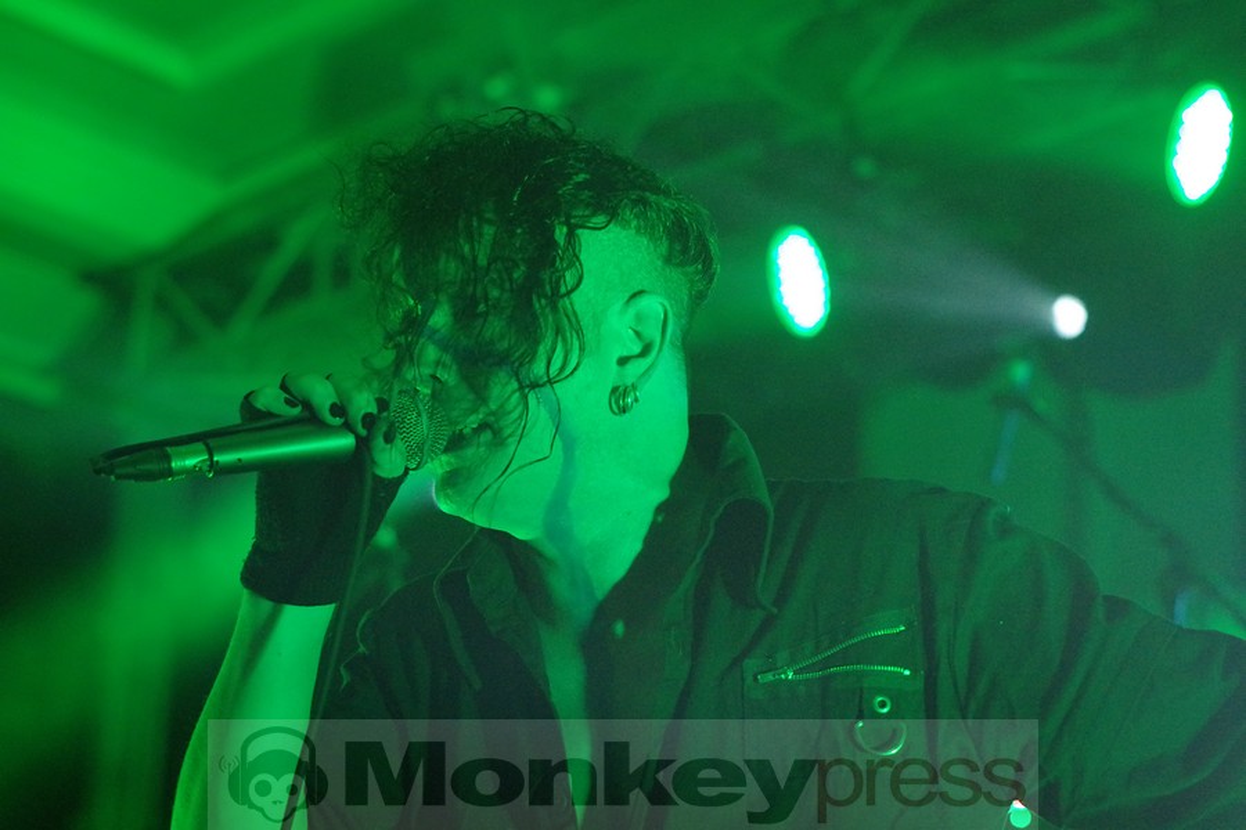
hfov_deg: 27.0
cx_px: 623
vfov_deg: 18.2
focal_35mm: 75
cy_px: 415
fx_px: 2596
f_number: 2.5
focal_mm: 50
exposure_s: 1/500
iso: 3200
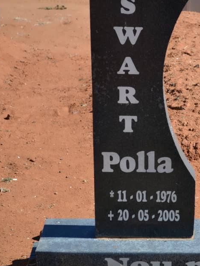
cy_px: 133
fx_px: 961
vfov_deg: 15.8
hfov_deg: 11.7
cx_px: 212
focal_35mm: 125
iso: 110
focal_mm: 45
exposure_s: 1/125
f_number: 5.6
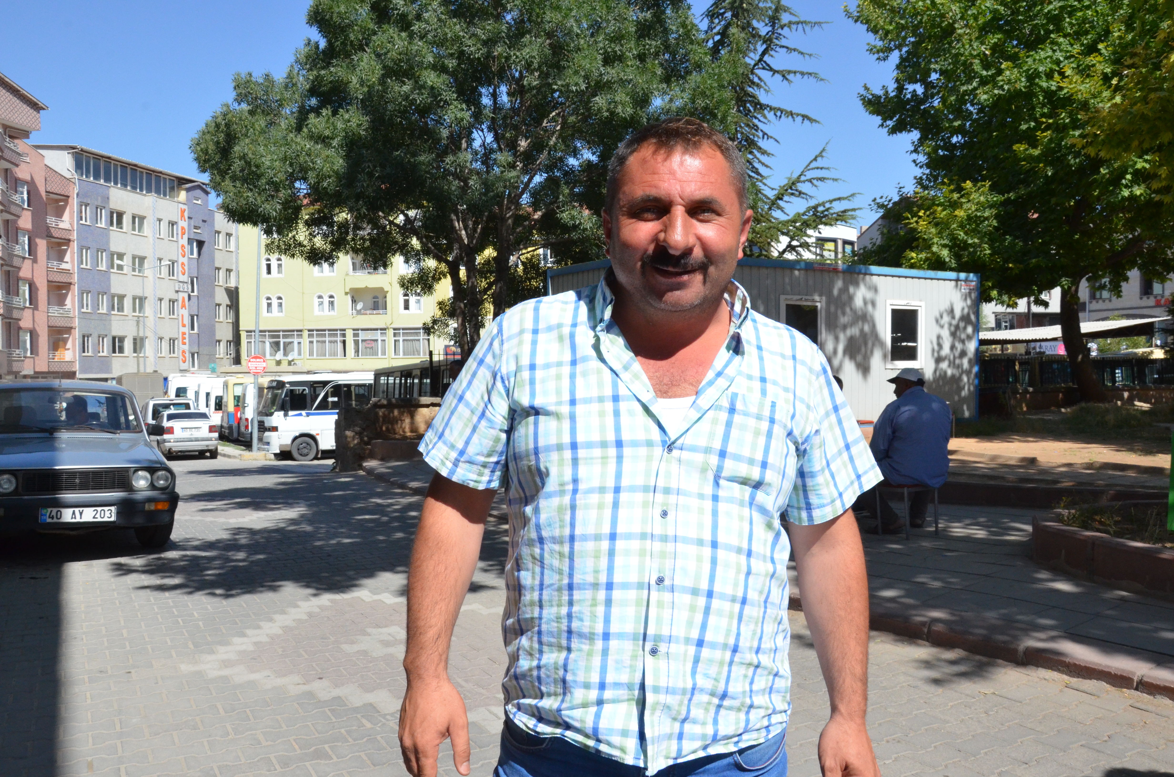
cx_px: 587
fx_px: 1025
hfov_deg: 59.6
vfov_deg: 41.5
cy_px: 388
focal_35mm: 32
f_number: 16
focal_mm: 21
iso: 1600
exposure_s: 1/1000
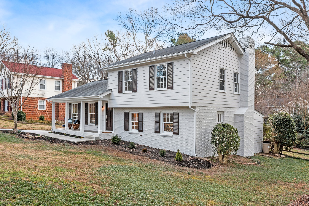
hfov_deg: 65.5
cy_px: 103
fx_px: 240
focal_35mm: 28
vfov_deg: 46.4
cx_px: 154
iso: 100
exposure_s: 1/200
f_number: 5
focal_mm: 10.26
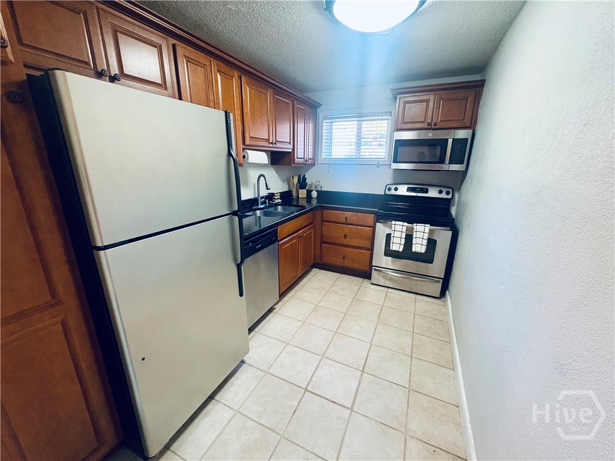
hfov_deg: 102.1
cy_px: 230
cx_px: 308
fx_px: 249
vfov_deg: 85.7
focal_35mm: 14
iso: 640
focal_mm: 2.22
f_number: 2.2
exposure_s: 1/60
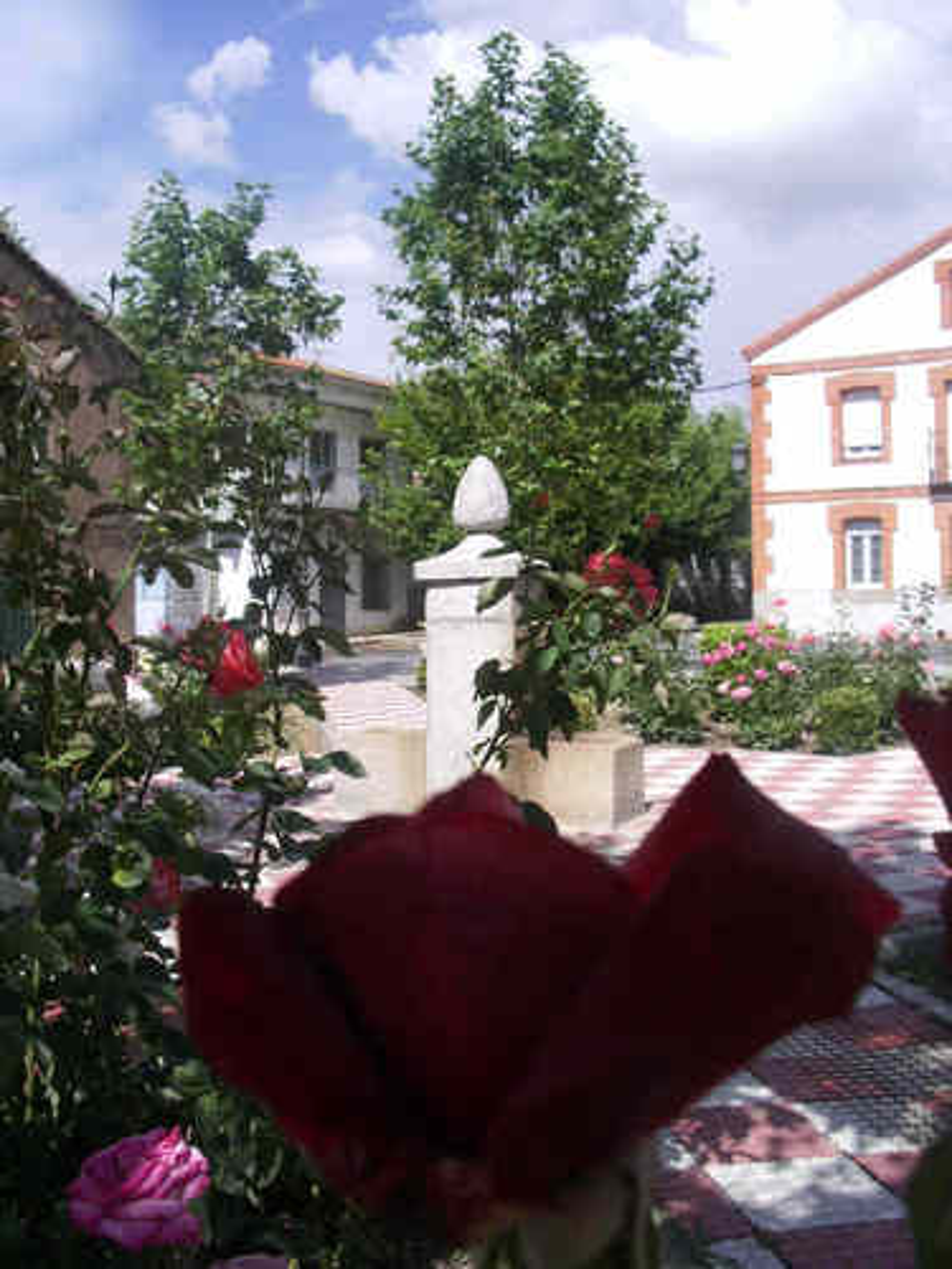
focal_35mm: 35
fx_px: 1283
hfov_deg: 40.7
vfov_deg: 52.6
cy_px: 634
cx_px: 476
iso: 50
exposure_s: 1/400
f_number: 4.3
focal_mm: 5.8
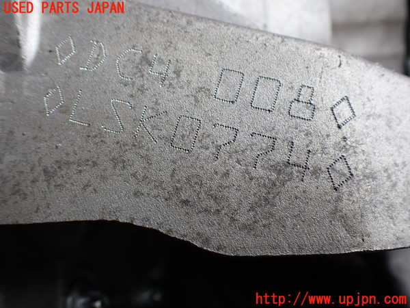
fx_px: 355
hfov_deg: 60.0
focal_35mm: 30
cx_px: 205
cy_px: 154
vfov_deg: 46.8
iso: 125
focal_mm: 5.4
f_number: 2.3
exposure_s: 1/125
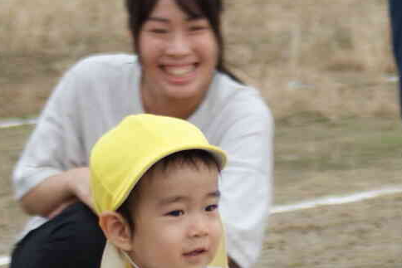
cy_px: 309
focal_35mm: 446
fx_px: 4981
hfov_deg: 4.6
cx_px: 208
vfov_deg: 3.1
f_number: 4.5
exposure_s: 1/160
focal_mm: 75
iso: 100
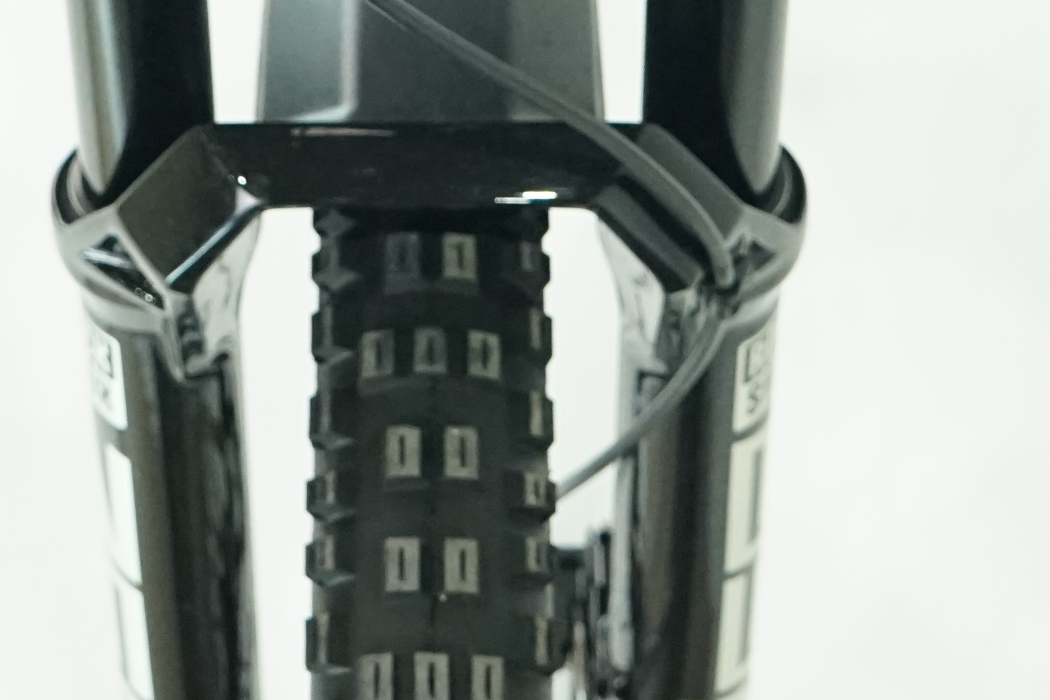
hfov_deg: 14.6
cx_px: 382
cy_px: -252
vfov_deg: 9.6
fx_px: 4083
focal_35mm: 140
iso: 3200
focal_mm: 37
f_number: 6.3
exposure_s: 1/200
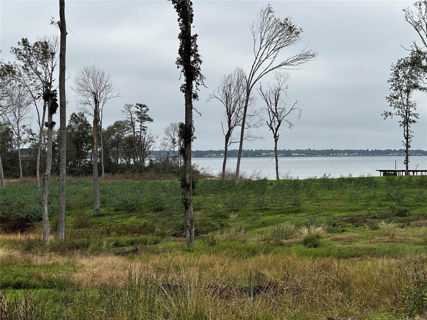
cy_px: 160
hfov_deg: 25.3
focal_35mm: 77
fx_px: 950
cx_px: 214
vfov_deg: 19.1
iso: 32
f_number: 2.8
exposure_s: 1/612
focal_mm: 9
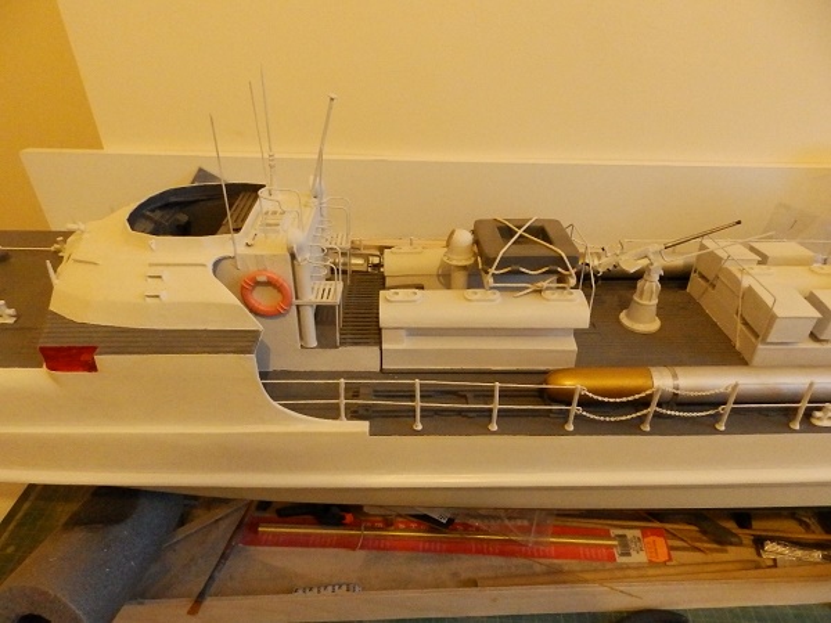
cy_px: 312
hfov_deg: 76.4
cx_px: 416
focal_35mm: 22
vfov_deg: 61.1
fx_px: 528
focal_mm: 4
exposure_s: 1/50
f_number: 3.4
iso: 1600
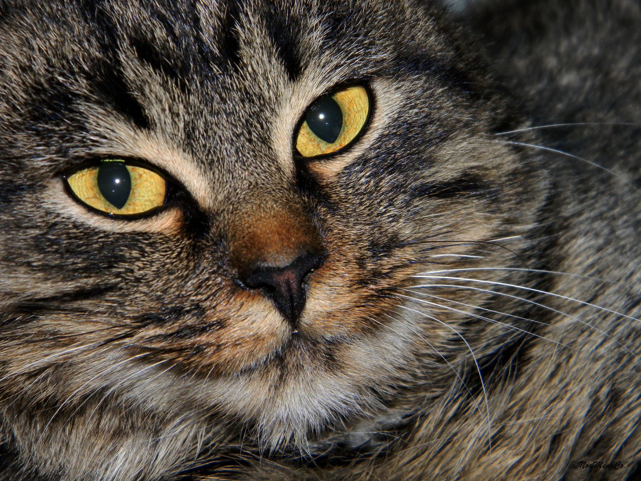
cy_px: 240
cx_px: 320
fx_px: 2741
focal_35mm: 148
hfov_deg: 13.3
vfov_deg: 10.0
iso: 200
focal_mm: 26.8
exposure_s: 1/30
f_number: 5
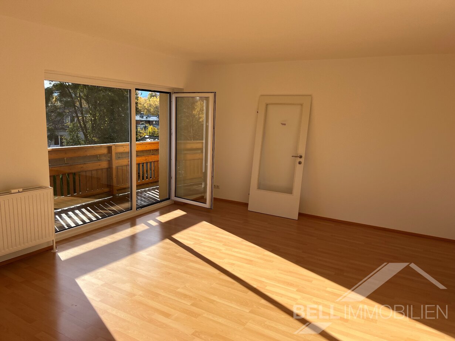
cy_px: 170
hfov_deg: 67.3
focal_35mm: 26
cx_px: 228
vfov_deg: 53.1
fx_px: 342
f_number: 1.6
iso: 50
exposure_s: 1/1309
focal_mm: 5.1
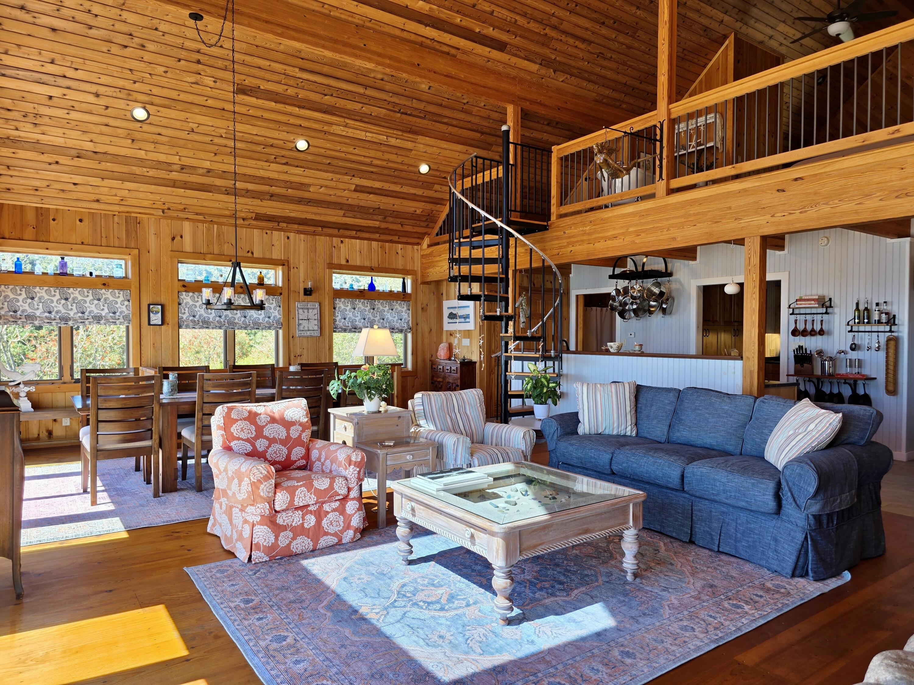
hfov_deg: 73.9
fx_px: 607
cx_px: 457
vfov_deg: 58.9
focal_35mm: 23
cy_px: 342
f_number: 1.7
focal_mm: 6.3
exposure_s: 1/120
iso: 32
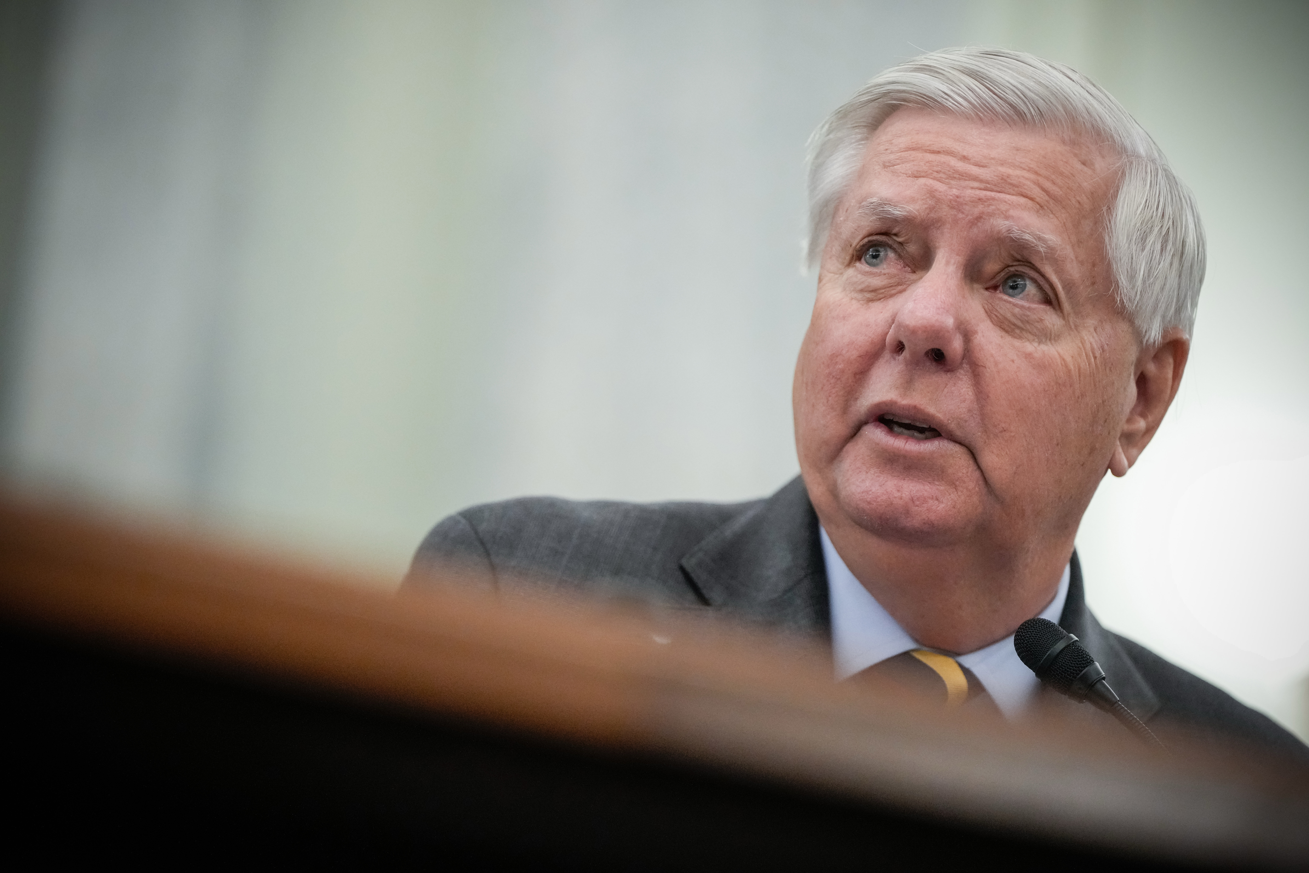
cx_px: 654
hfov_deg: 10.3
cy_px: 436
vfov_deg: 6.9
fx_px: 7272
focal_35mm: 200
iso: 4000
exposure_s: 1/500
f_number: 2.8
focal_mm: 200
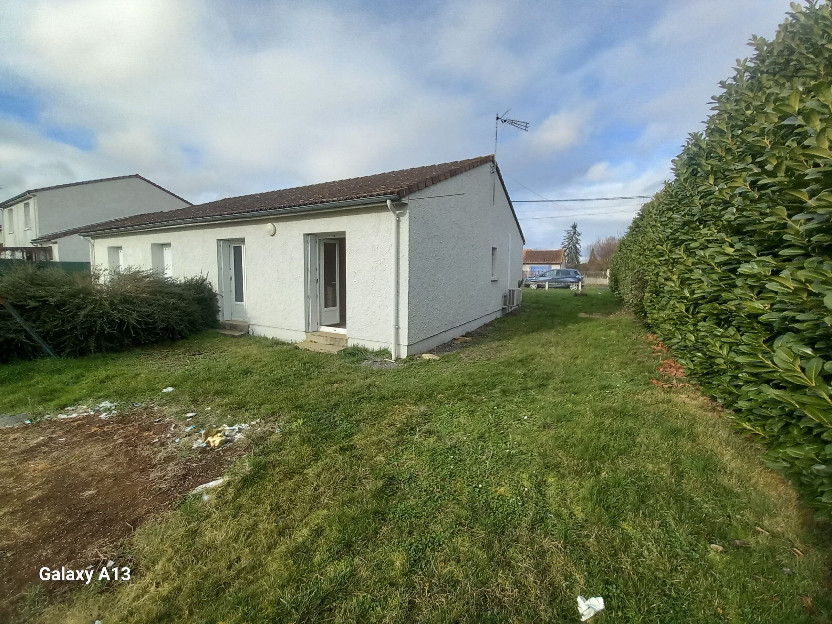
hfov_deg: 106.2
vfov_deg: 89.9
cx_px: 416
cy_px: 312
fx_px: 312
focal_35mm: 13
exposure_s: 1/710
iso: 50
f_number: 2.2
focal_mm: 1.13
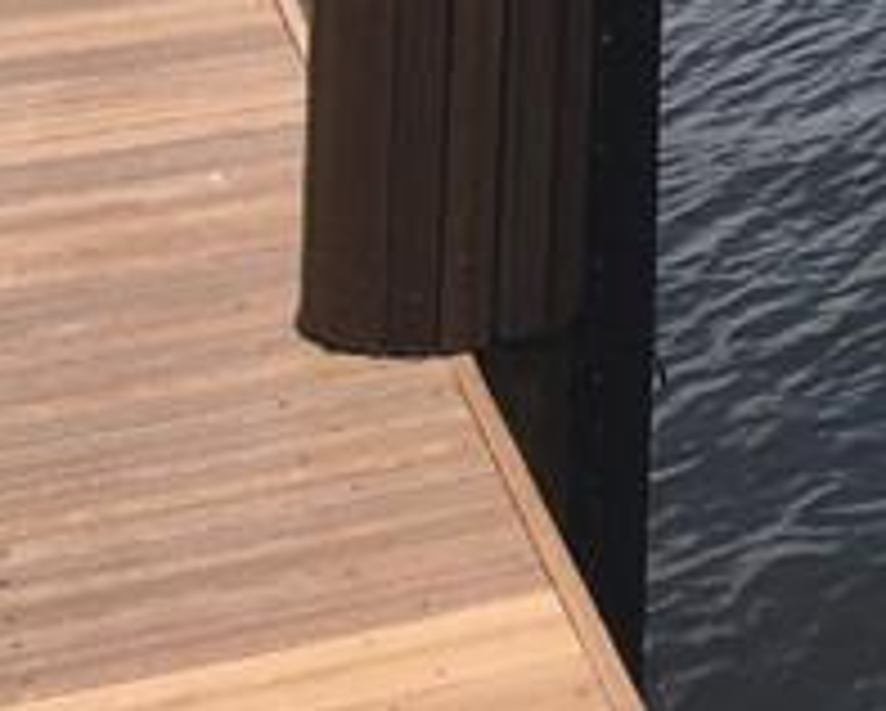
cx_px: 2114
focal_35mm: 147
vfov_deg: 9.4
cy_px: -972
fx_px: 3858
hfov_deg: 11.1
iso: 25
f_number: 2.2
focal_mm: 4.15
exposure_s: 1/1832
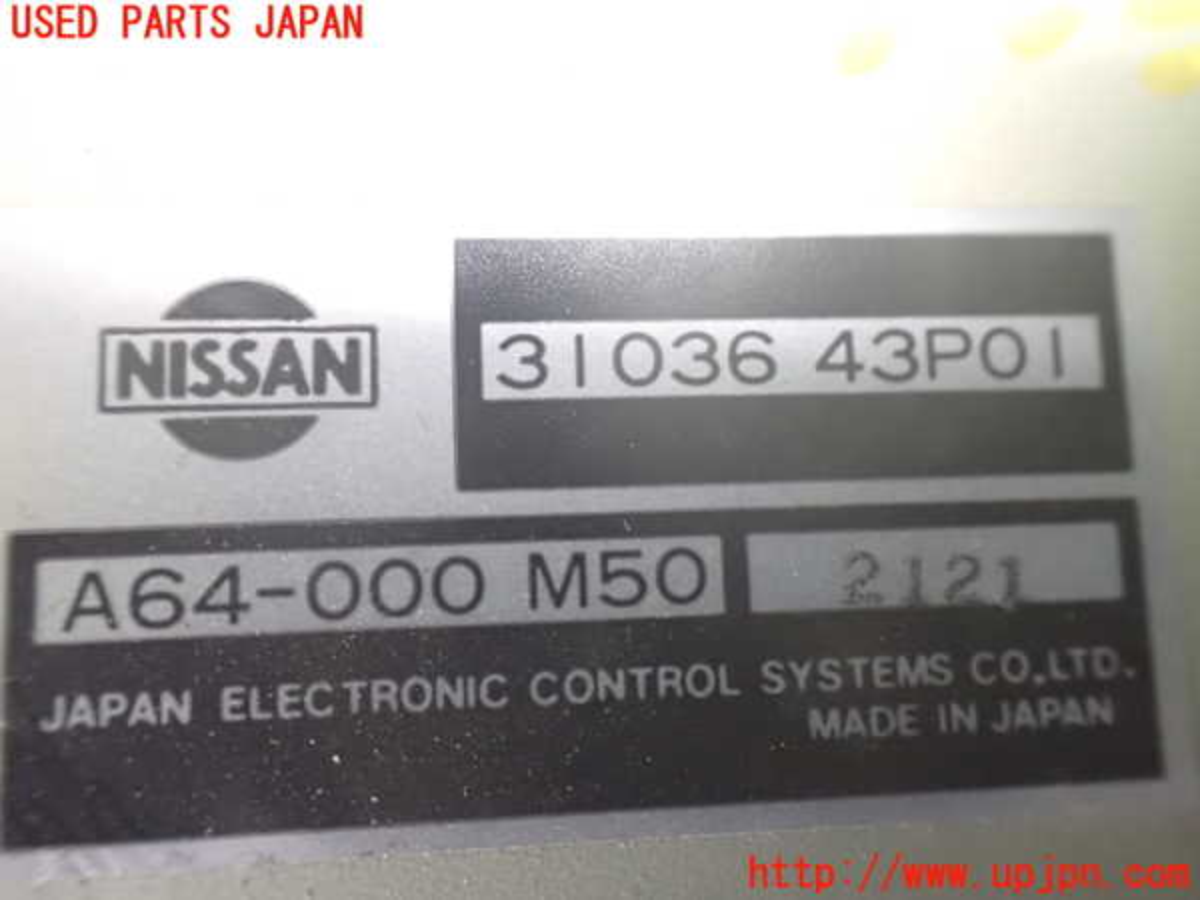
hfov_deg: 60.0
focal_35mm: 30
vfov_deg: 46.8
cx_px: 600
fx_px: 1040
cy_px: 450
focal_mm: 5.4
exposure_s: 1/30
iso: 1600
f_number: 2.3
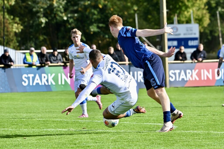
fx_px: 1431
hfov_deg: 9.0
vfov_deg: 6.0
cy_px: 74
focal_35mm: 230
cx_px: 112
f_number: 6.3
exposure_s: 1/1600
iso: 720
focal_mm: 230
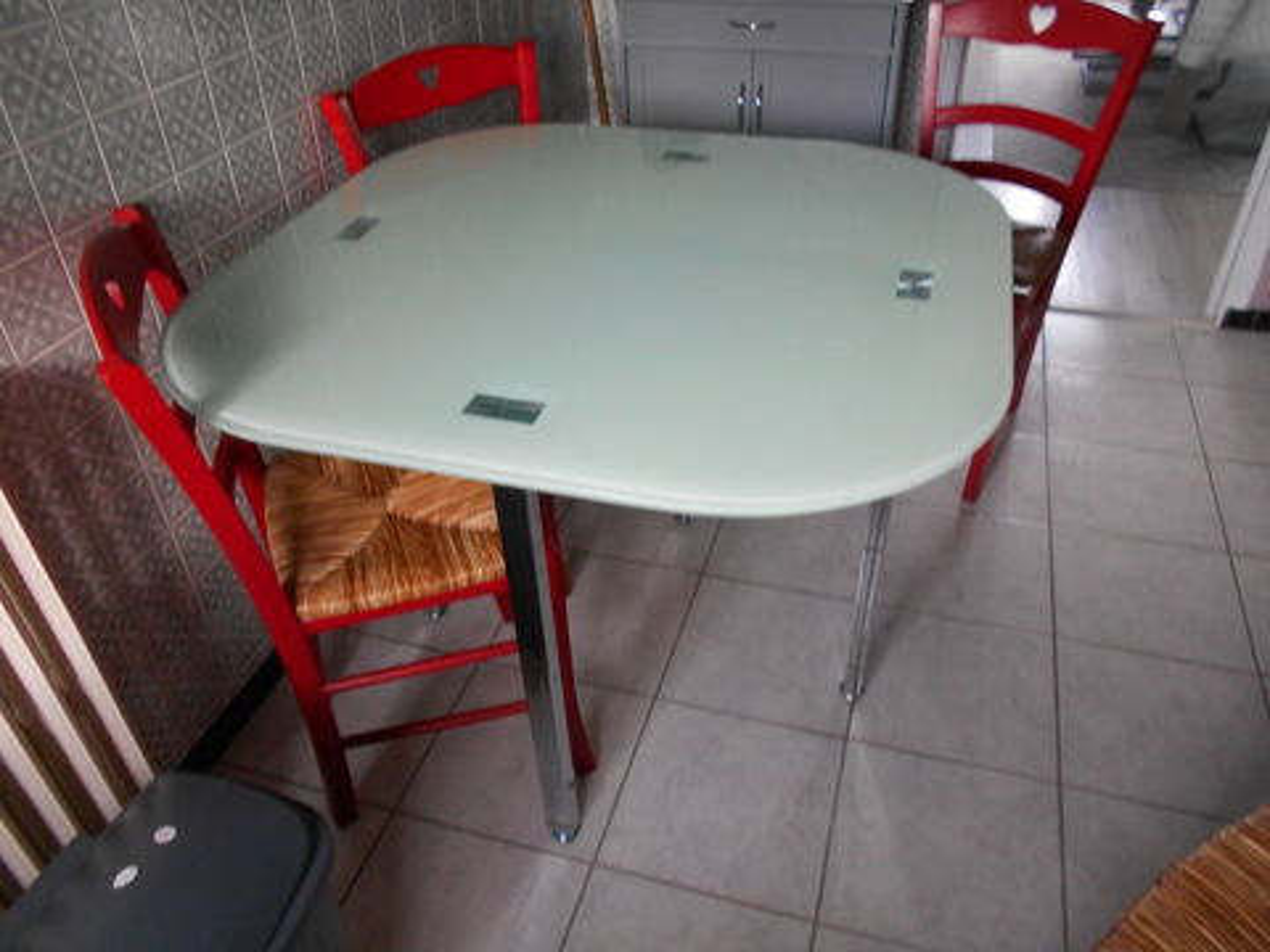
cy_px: 476
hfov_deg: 67.3
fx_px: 954
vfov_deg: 53.1
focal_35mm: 26
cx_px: 635
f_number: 3.2
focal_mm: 4.6
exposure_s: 1/30
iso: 280
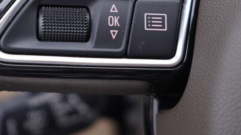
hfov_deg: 24.8
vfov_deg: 14.0
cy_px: 5
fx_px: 543
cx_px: 65
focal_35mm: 85
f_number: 2.8
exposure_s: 1/40
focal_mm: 24
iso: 160
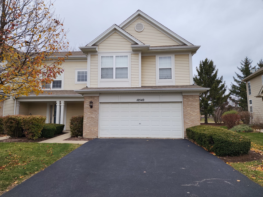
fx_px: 175
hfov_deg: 73.9
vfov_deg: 58.9
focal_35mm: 23
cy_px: 98
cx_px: 132
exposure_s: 1/197
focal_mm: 6.4
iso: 12
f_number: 1.8
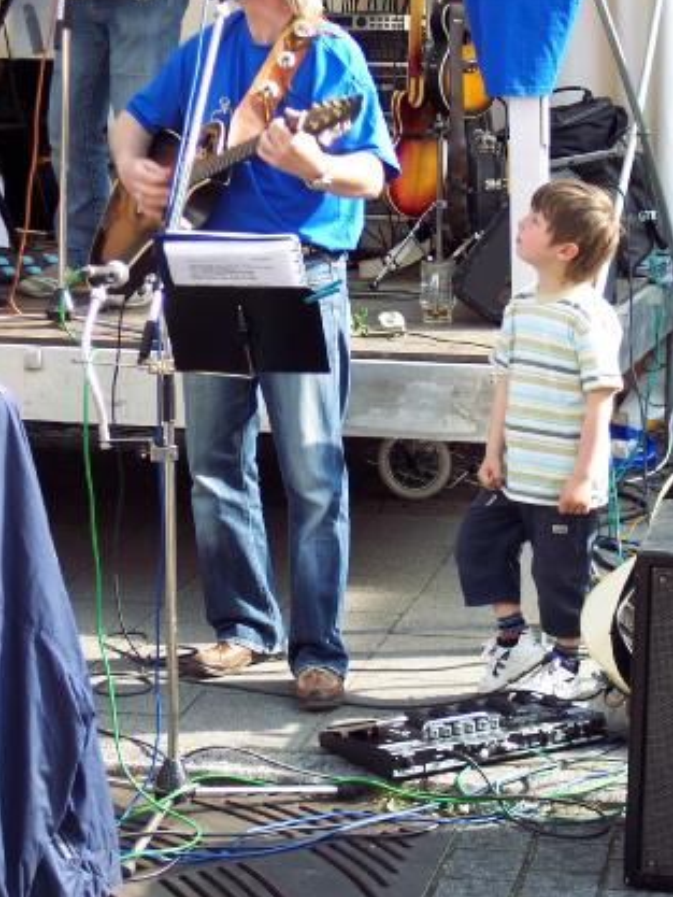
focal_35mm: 109
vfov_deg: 18.0
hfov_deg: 13.6
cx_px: 392
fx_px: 2824
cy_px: 372
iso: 100
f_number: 4.1
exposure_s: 1/90
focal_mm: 18.7
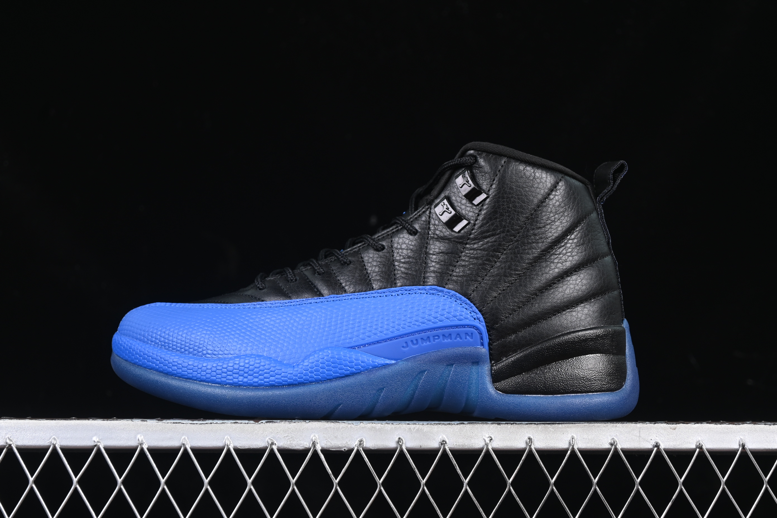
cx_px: 388
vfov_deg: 18.2
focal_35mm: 75
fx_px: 1619
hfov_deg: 27.0
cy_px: 259
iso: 160
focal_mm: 50
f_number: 6.3
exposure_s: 1/50
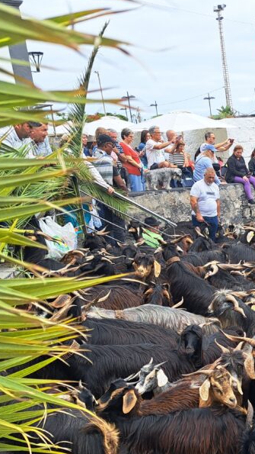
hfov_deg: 23.7
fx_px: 541
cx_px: 324
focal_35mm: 45
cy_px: 277
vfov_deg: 45.2
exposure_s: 1/374
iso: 50
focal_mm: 5.23
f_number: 1.8
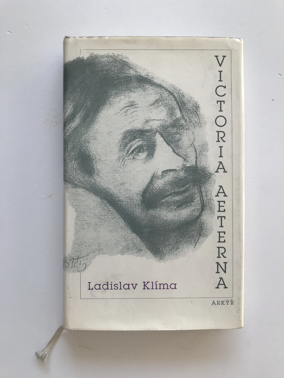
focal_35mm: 28
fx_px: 306
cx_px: 142
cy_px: 189
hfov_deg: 49.7
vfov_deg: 63.4
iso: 20
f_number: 1.8
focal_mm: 3.99
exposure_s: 1/341
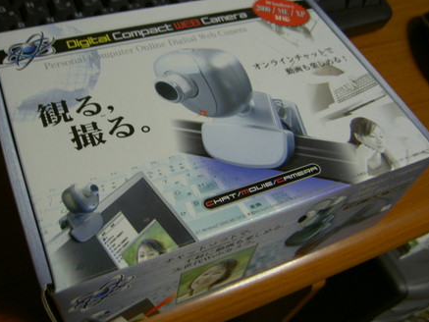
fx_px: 434
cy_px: 158
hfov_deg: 52.6
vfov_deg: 40.7
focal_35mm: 35
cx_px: 209
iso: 50
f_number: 2.8
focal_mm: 5.6
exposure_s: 1/8
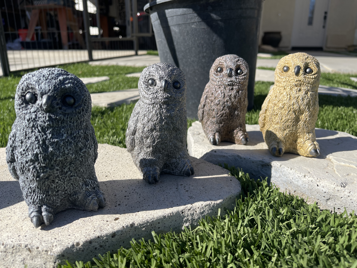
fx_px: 258
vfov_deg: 54.9
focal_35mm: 25
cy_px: 134
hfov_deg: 69.4
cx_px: 178
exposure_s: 1/2786
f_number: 1.6
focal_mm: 5.1
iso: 32
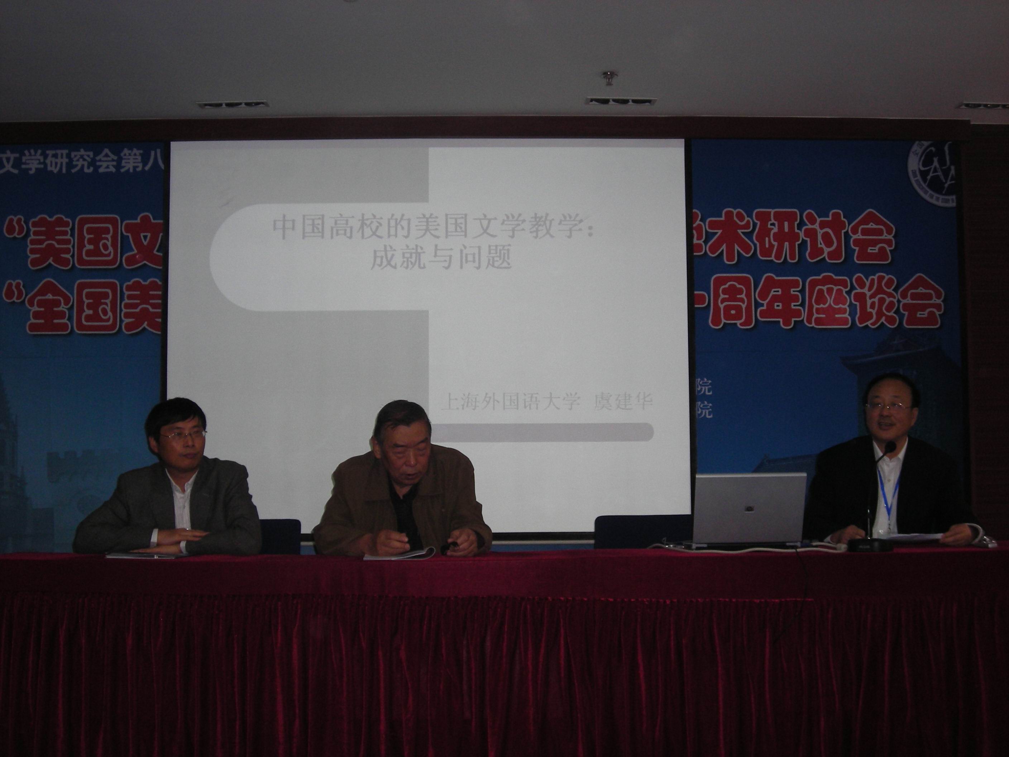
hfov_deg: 40.4
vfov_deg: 30.9
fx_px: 1370
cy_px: 378
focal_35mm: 47
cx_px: 504
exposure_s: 1/60
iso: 127
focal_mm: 7.8
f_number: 3.4
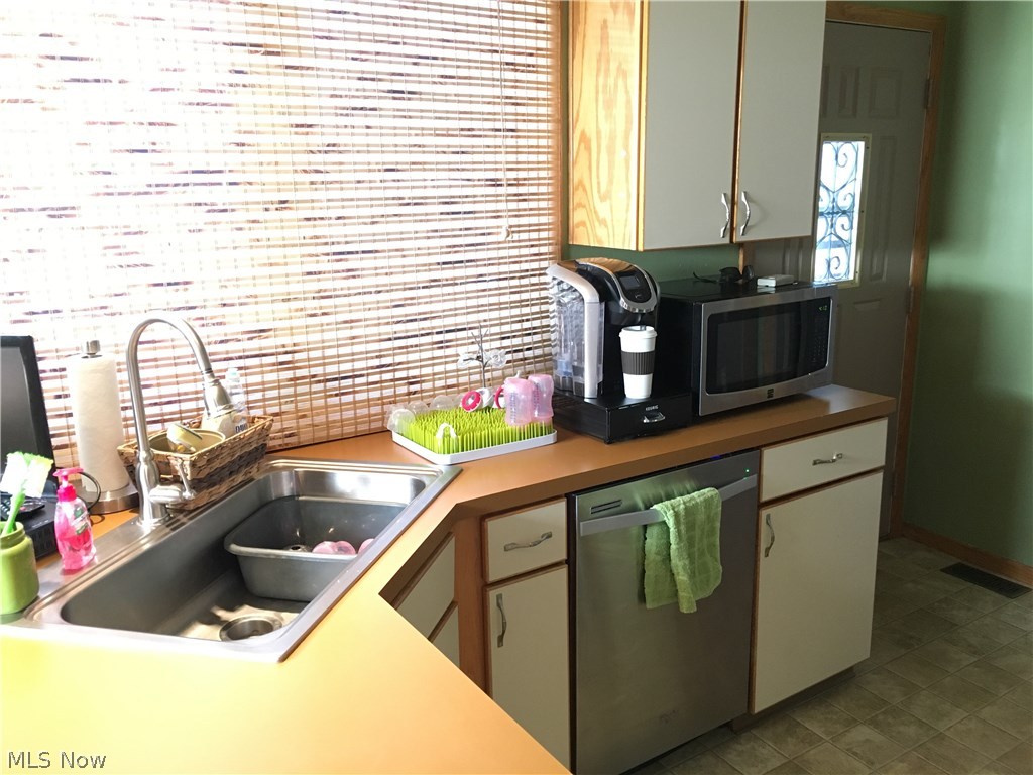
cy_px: 388
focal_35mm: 29
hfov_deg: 61.7
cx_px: 516
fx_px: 865
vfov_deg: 48.2
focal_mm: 4.15
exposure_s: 1/17
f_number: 2.2
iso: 200
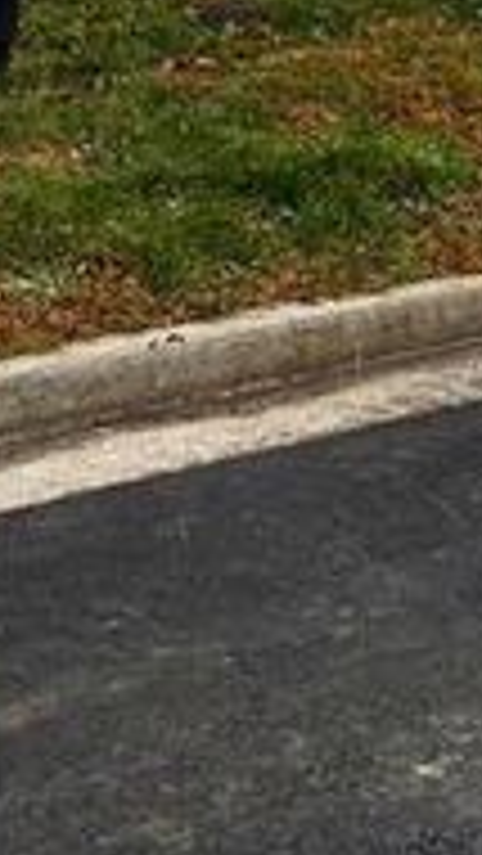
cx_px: 631
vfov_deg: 18.7
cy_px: -623
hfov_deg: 12.7
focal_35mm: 92
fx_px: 2089
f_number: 1.78
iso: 100
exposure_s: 1/3953
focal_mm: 6.76
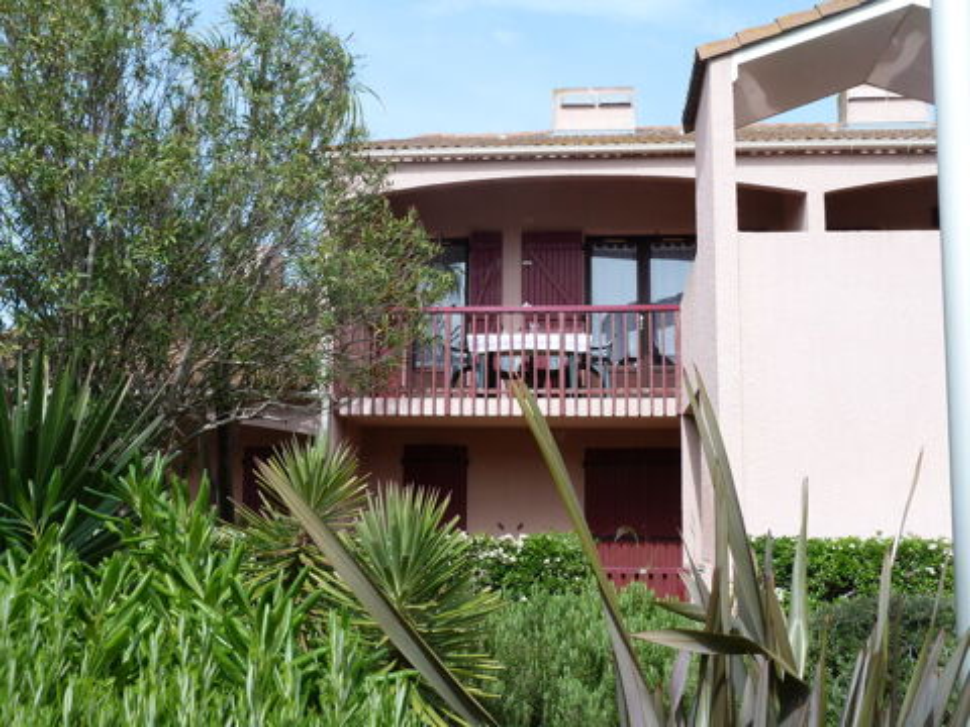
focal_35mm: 40
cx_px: 485
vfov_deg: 36.0
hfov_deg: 46.8
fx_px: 1121
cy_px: 364
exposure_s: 1/250
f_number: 5
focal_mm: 7.3
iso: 80
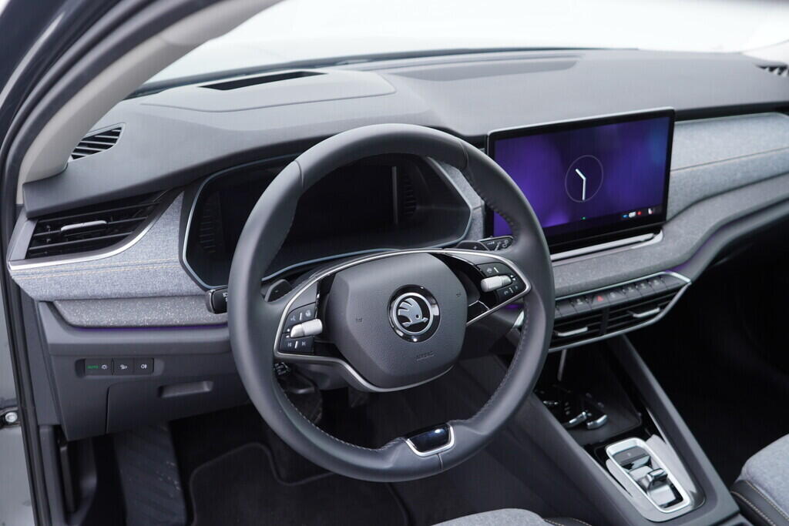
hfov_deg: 53.1
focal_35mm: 36
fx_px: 789
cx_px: 394
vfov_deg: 36.9
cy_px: 263
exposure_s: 1/40
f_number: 2.8
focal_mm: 24
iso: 160
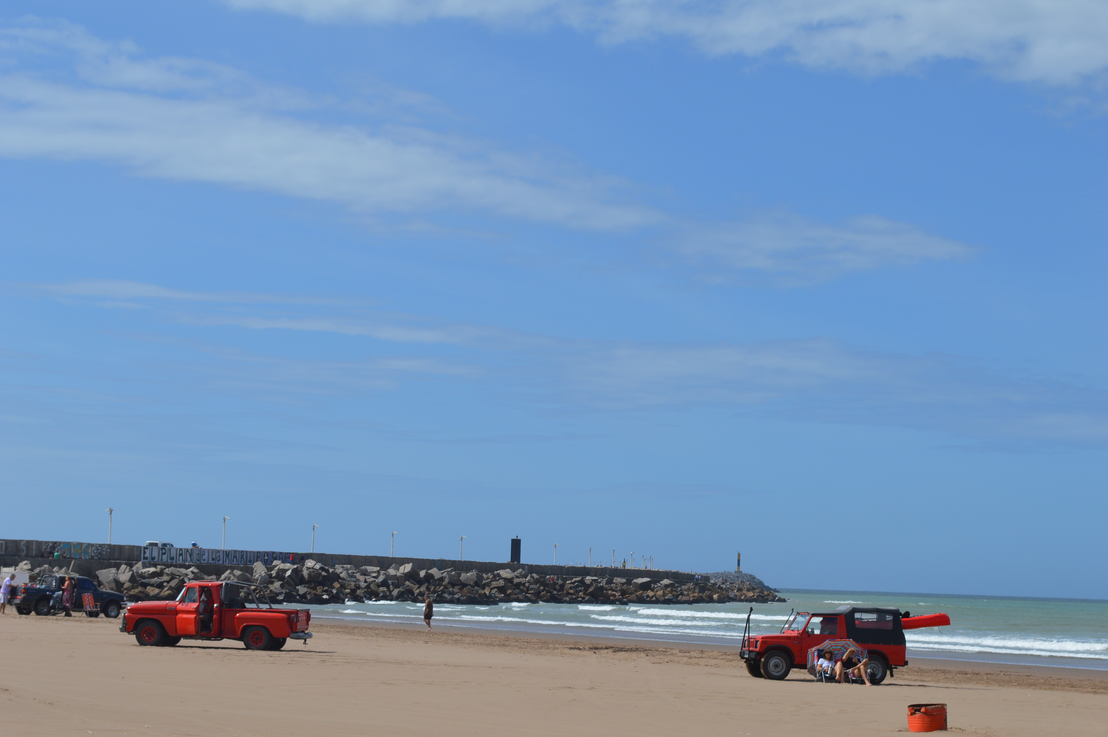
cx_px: 554
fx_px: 2399
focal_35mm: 78
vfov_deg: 17.5
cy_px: 368
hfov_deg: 26.0
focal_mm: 52
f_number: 10
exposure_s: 1/400
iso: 100
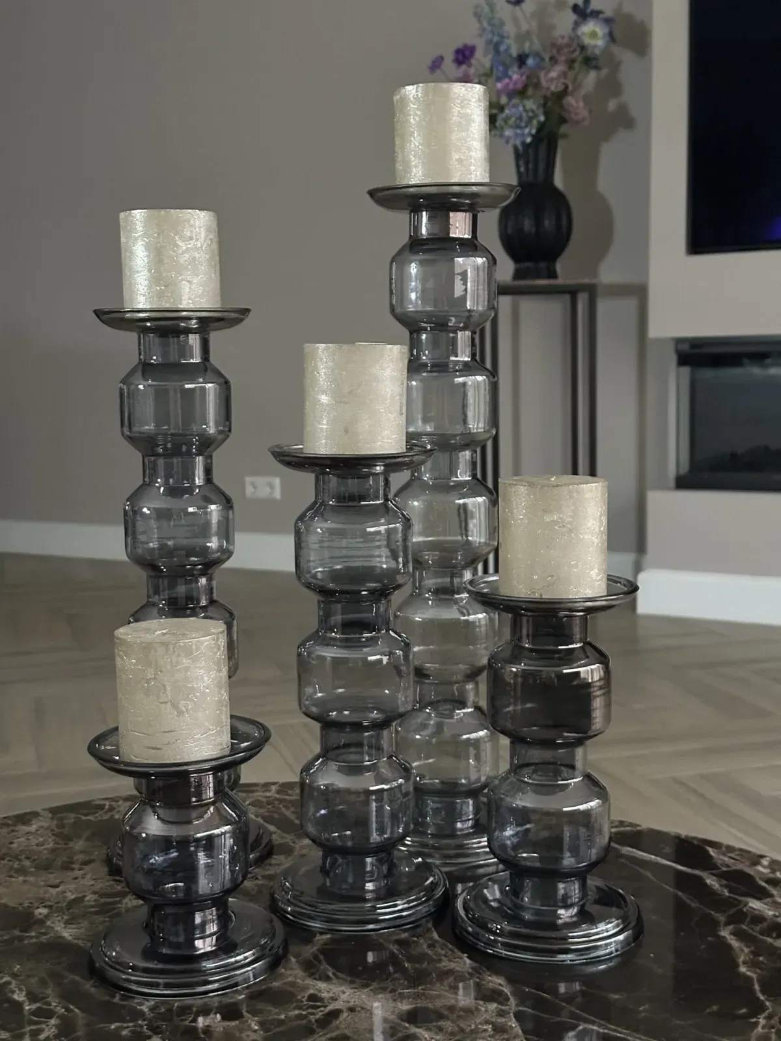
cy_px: 520
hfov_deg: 30.3
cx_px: 390
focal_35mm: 48
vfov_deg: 39.7
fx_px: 1444
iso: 640
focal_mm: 6.86
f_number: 1.78
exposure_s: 1/24
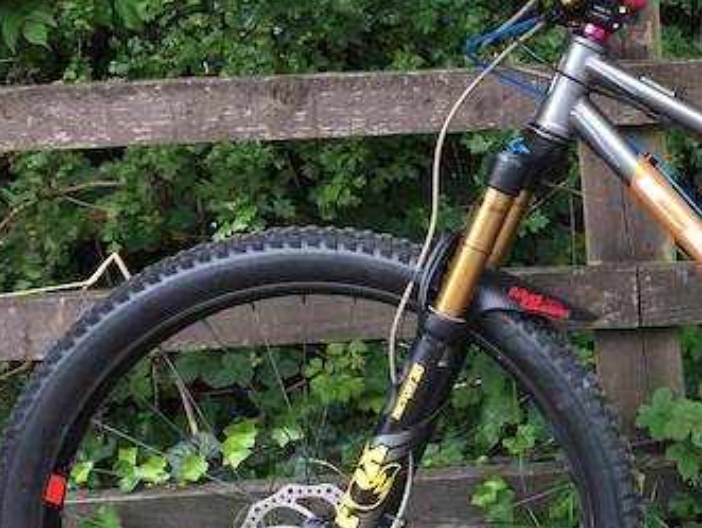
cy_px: 314
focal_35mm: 70
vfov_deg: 21.0
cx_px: 806
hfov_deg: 25.4
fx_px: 1421
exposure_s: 1/100
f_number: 2.2
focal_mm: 4.15
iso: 32
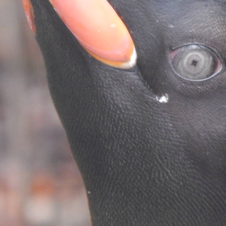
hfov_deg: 1.4
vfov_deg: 1.4
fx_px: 9425
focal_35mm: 1276
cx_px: 170
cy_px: 128
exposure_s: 1/40
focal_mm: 120
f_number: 5.8
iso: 800
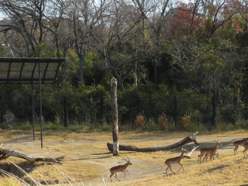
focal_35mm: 103
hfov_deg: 19.0
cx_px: 162
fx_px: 738
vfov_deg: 14.2
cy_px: 168
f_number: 4.3
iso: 97
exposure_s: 1/511
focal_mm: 9.1
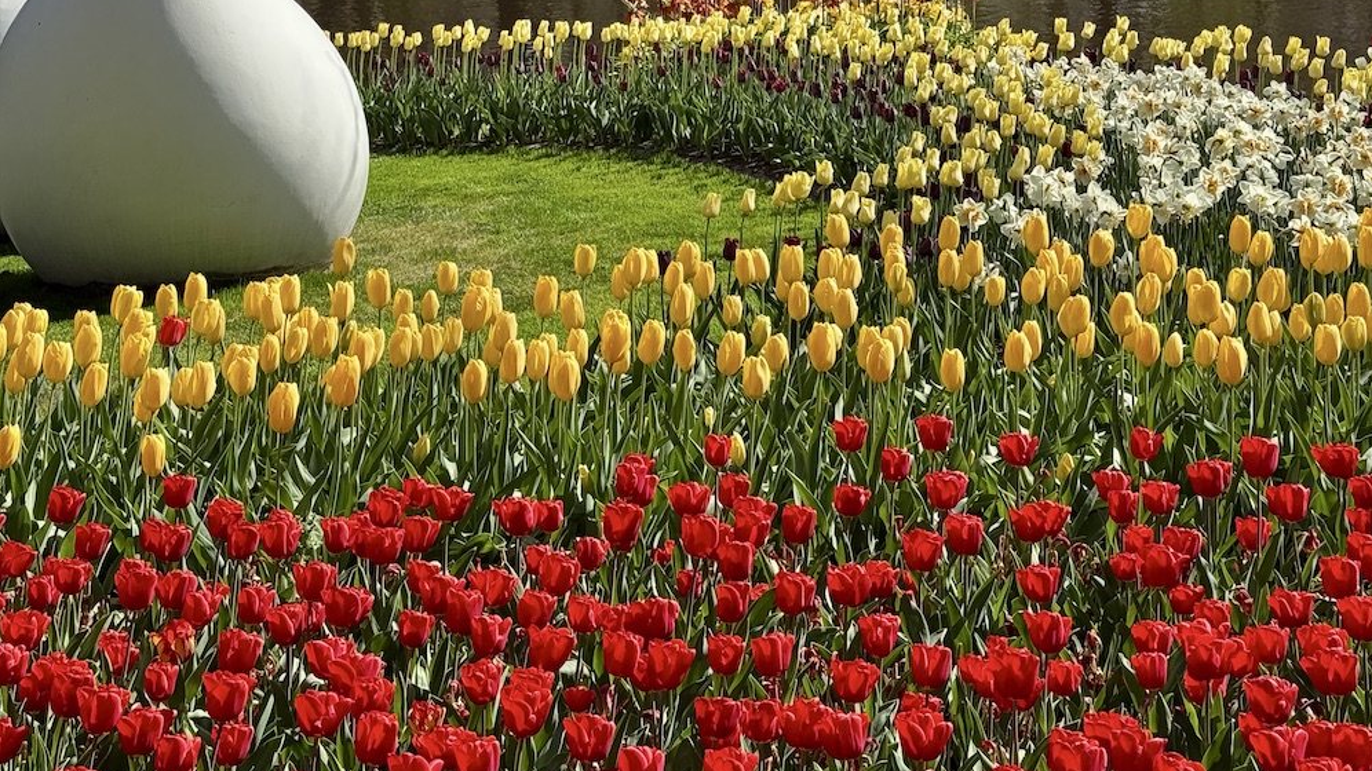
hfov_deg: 30.2
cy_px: -131
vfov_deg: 16.6
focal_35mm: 70
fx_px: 2546
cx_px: 687
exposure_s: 1/3096
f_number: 1.78
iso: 100
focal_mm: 6.76
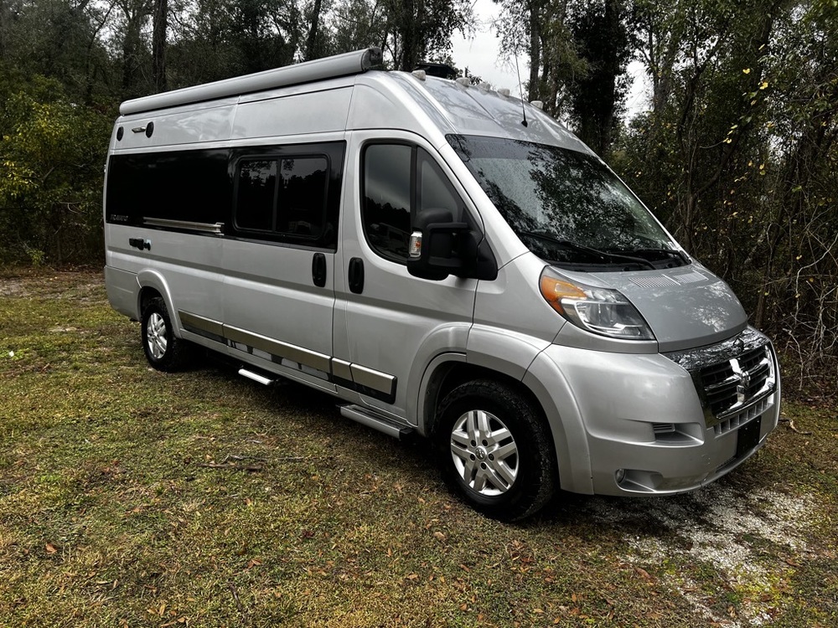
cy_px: 314
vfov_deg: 53.1
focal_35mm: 26
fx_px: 629
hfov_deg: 67.3
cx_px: 419
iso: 50
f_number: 1.5
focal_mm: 5.7
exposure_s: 1/982
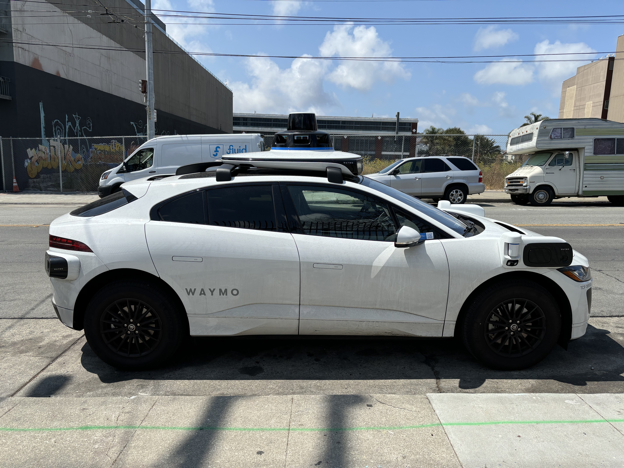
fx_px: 469
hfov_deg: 67.3
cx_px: 312
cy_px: 234
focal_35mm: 26
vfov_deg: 53.1
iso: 50
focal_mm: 5.96
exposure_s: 1/4255
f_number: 1.6
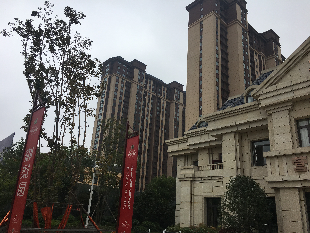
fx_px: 260
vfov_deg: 48.2
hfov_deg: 61.7
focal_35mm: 29
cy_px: 116
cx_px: 155
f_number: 2.2
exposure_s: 1/1570
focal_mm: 4.15
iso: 25
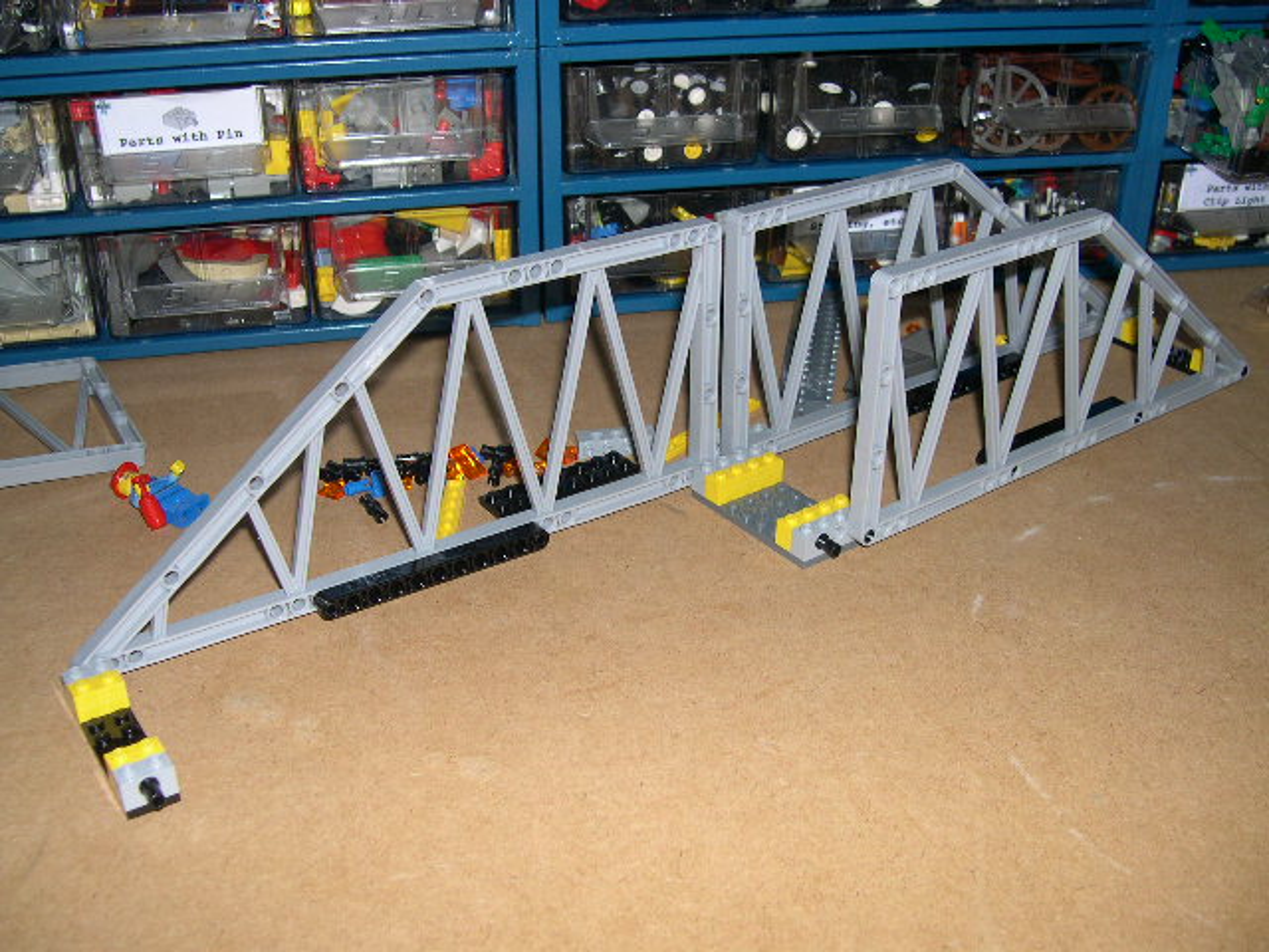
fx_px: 1393
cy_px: 476
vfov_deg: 37.7
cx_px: 634
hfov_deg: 49.0
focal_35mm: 38
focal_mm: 8
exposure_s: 1/60
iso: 100
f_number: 2.8
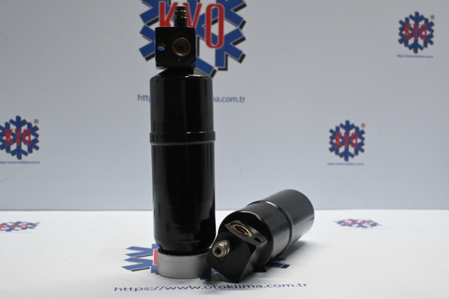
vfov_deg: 29.9
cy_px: 150
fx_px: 561
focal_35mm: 45
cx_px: 224
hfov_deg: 43.6
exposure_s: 1/125
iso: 1400
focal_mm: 30
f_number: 4.8
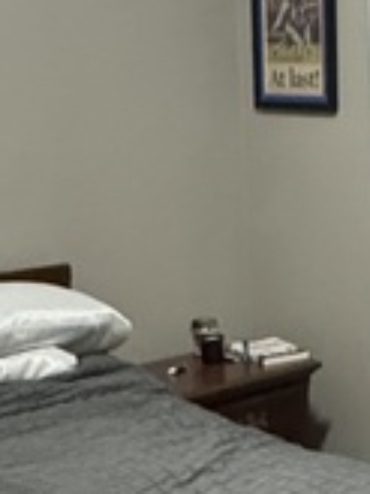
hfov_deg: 15.5
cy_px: 217
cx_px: 436
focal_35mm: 92
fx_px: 1311
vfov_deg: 21.3
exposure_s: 1/40
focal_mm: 2.22
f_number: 2.2
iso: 1250
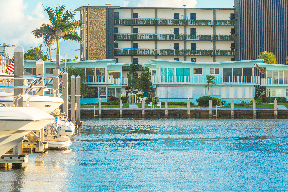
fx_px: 1693
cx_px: 166
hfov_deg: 9.7
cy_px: 75
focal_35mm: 212
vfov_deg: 6.5
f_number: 11
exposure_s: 1/100
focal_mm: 156.5
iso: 100
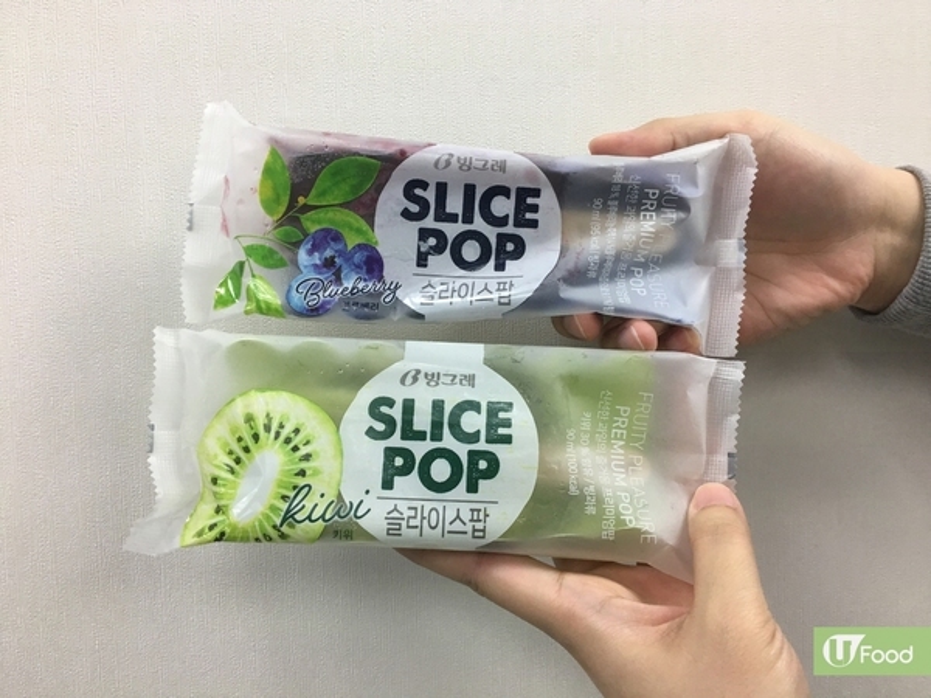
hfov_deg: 61.7
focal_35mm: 29
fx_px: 780
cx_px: 466
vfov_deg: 48.2
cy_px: 349
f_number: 2.2
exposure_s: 1/33
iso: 40
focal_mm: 4.15
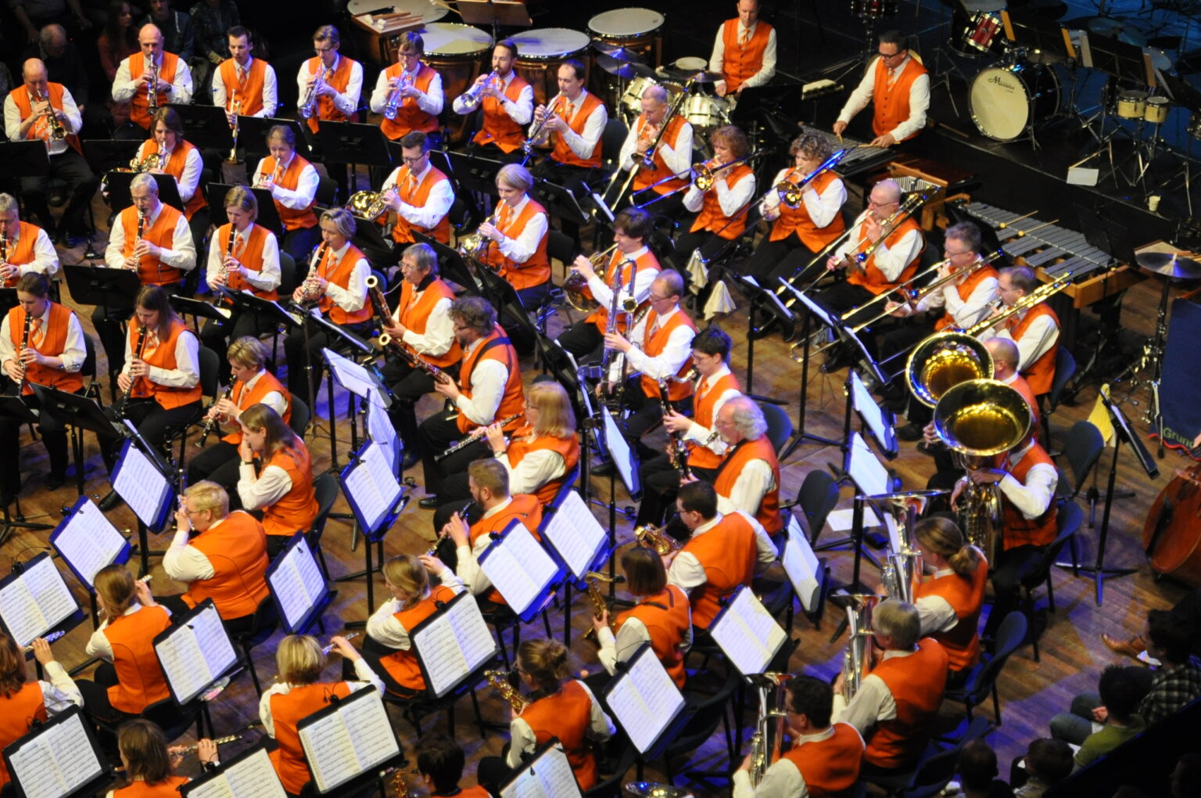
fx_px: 2332
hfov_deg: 28.8
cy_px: 448
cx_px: 450
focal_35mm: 70
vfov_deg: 19.4
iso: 800
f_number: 4
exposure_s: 1/60
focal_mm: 28
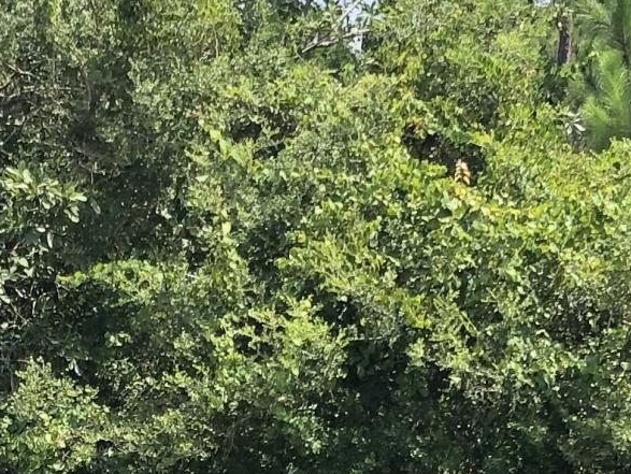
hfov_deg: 13.6
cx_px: 24
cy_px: 759
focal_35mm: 143
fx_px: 2608
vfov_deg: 10.0
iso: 20
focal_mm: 3.99
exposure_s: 1/706
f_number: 1.8
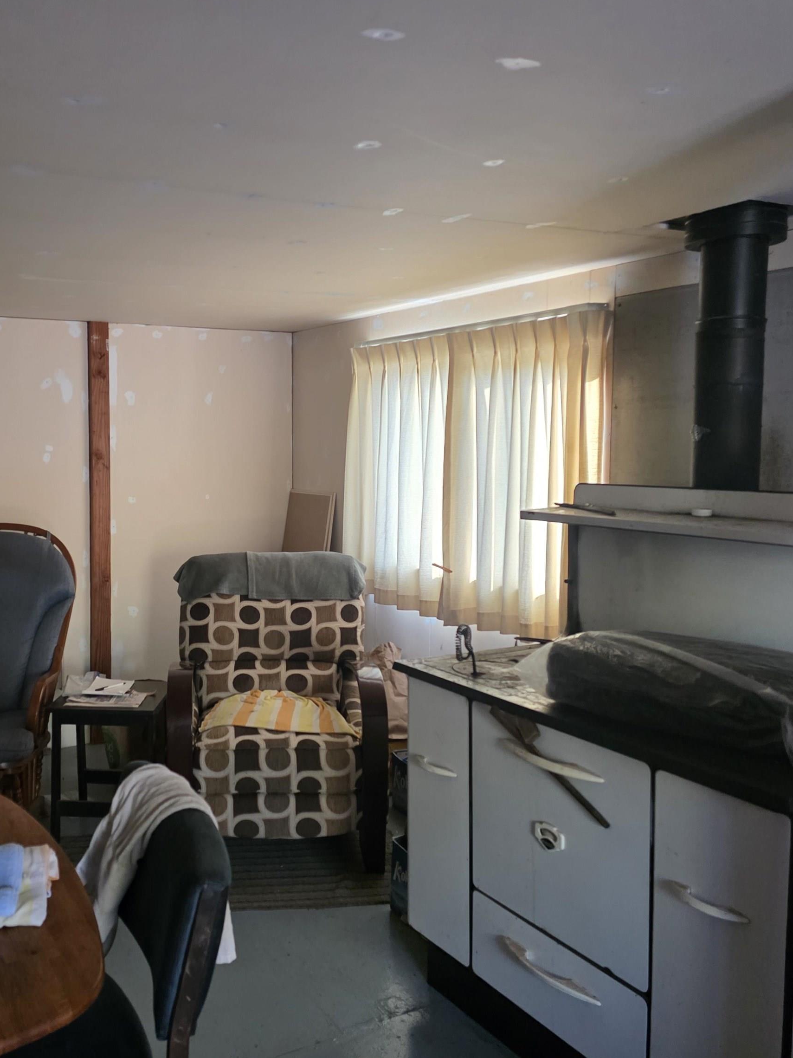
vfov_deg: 58.4
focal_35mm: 31
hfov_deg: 44.5
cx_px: 236
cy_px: 529
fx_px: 947
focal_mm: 6.3
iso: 800
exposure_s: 1/120
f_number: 1.7
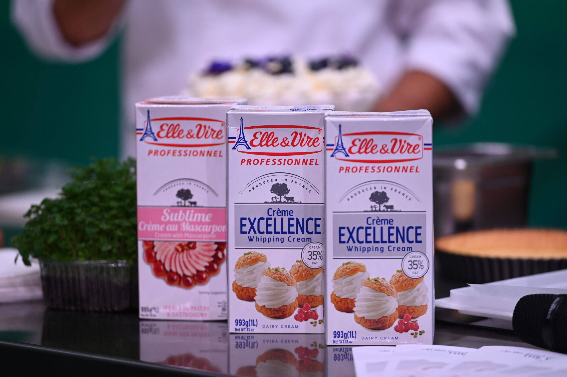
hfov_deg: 11.4
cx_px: 284
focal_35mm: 180
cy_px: 188
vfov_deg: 7.6
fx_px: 2833
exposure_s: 1/800
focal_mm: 180
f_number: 2.8
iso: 800
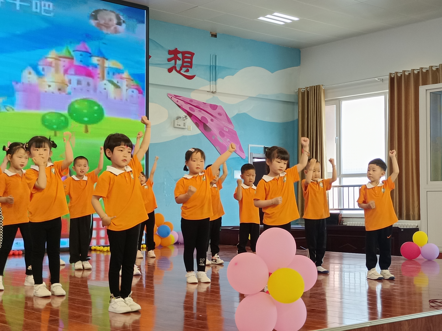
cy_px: 166
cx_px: 221
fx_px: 702
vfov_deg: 26.6
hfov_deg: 34.9
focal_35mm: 55
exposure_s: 1/100
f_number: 1.79
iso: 424
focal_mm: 4.71
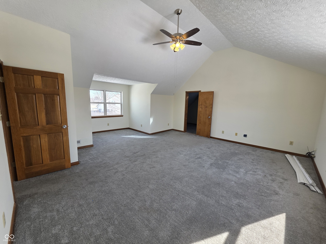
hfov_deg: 106.2
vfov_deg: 89.9
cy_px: 122
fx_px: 122
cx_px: 163
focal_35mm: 13
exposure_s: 1/359
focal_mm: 2.2
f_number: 1.9
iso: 80
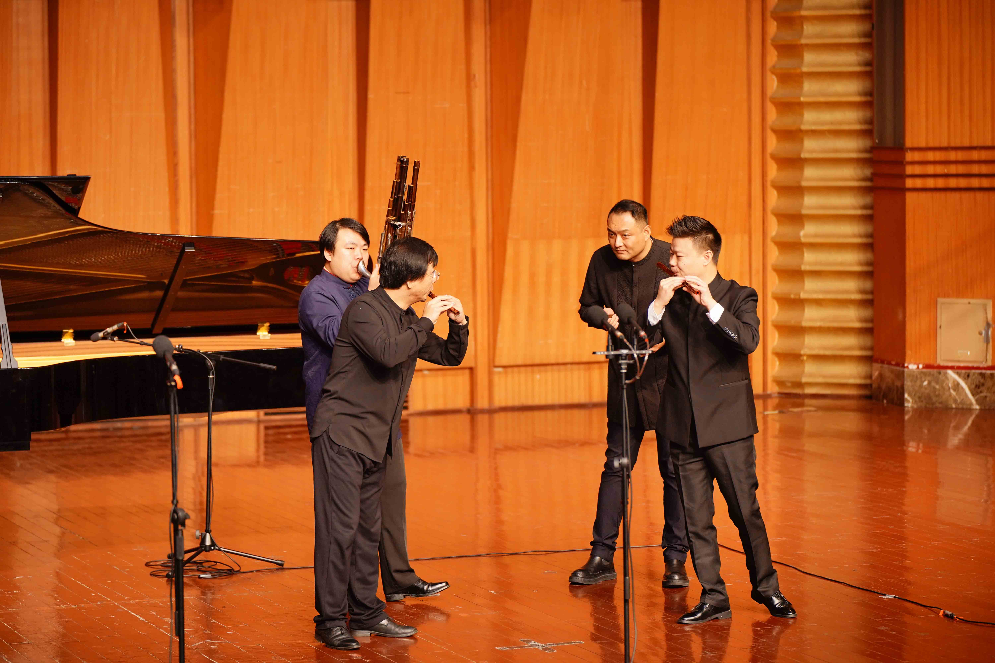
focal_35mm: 109
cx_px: 498
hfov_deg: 18.8
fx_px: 3012
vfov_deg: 12.6
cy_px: 332
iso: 800
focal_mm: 109
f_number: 2.8
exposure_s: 1/100
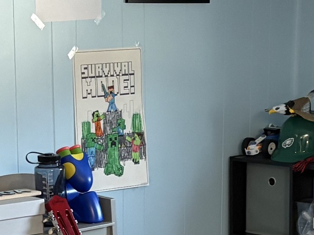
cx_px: 161
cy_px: 277
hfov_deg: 15.1
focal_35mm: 131
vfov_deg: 11.1
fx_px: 1188
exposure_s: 1/60
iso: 400
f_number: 1.6
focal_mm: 5.96
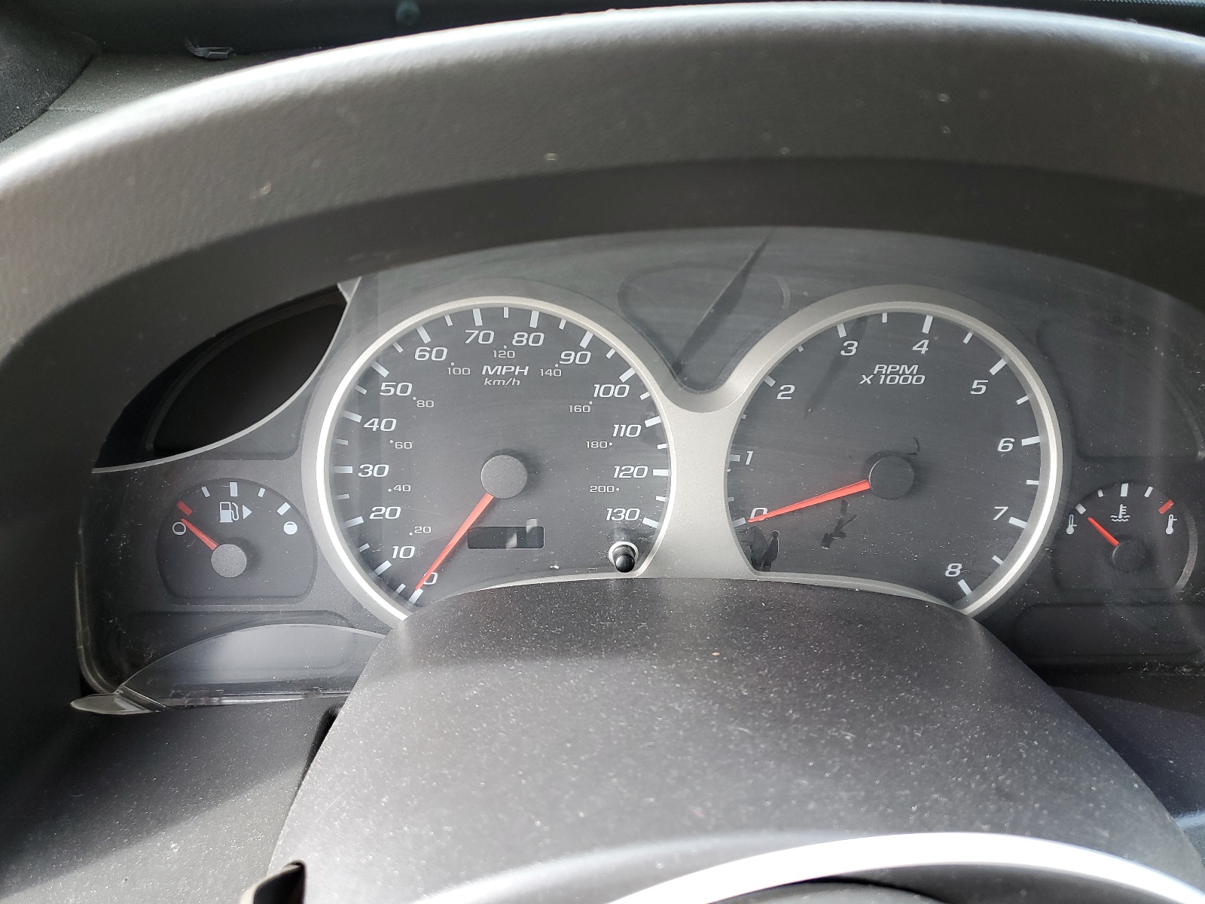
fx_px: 905
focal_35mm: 26
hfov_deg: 67.3
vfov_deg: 53.1
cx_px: 602
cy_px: 452
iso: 61
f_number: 1.5
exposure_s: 1/120
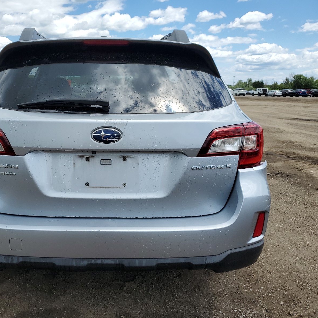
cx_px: 104
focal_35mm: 31
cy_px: 161
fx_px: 322
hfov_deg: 51.5
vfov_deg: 52.5
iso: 50
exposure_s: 1/3333
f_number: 1.5
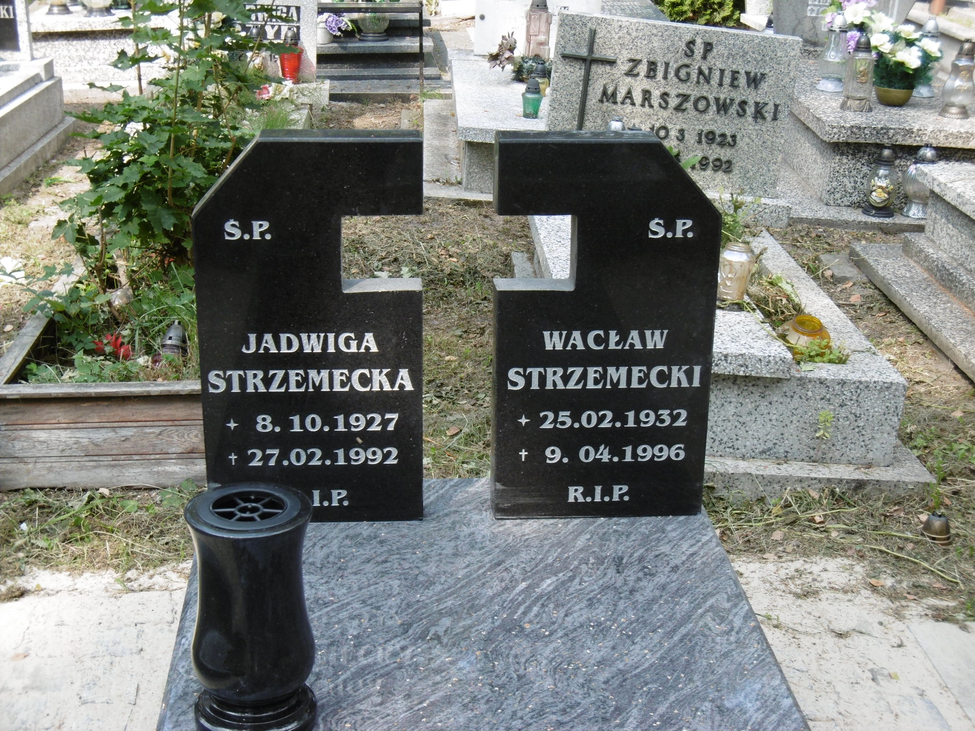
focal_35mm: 59
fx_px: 1662
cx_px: 488
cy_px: 366
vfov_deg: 24.8
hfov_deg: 32.7
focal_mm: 10.5
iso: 100
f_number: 4.2
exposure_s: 1/160
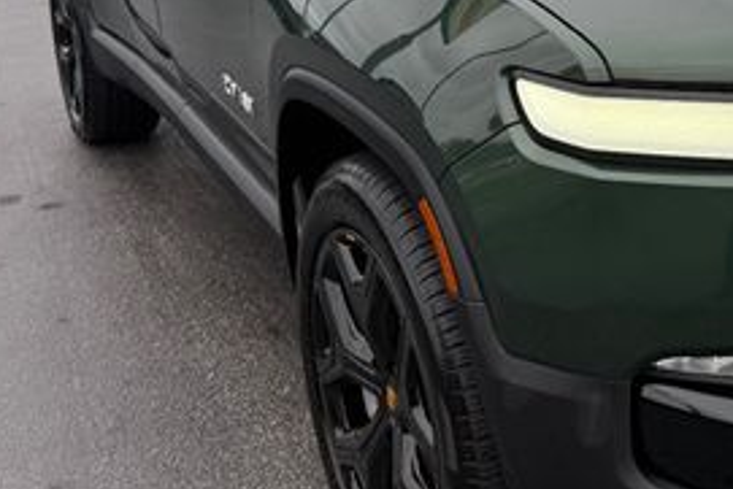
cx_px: 744
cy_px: 59
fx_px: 1202
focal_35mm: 59
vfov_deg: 22.5
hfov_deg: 31.2
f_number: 1.78
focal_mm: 6.76
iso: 80
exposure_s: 1/831
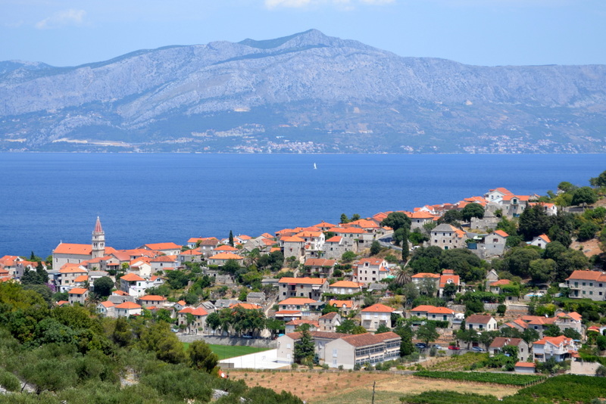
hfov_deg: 24.6
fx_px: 1389
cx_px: 303
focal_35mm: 82
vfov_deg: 16.6
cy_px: 202
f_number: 8
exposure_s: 1/250
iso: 100
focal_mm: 55
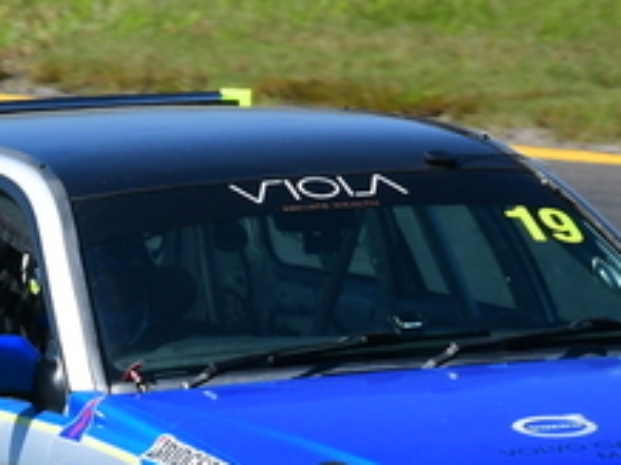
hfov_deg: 0.8
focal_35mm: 2385
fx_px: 42739
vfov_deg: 0.6
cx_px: 228
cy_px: 281
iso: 500
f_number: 13
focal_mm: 450
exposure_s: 1/640
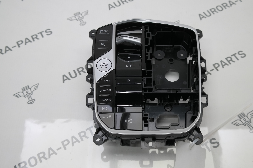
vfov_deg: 26.0
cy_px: 82
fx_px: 365
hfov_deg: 38.2
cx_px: 139
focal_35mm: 52
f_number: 4.5
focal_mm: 30
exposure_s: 1/80
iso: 200
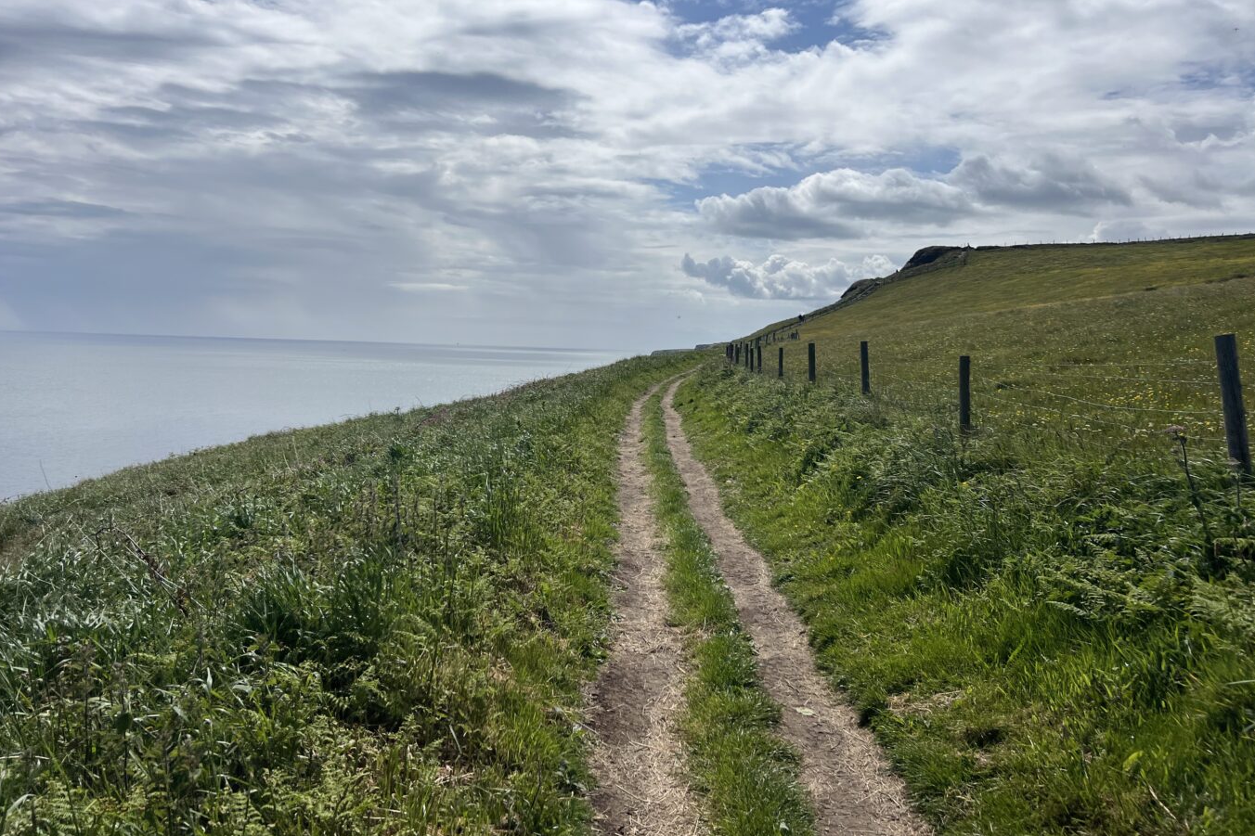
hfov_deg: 65.5
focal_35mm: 28
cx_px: 627
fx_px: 976
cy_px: 353
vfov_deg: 46.2
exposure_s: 1/16393
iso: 50
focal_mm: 5.7
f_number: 1.5
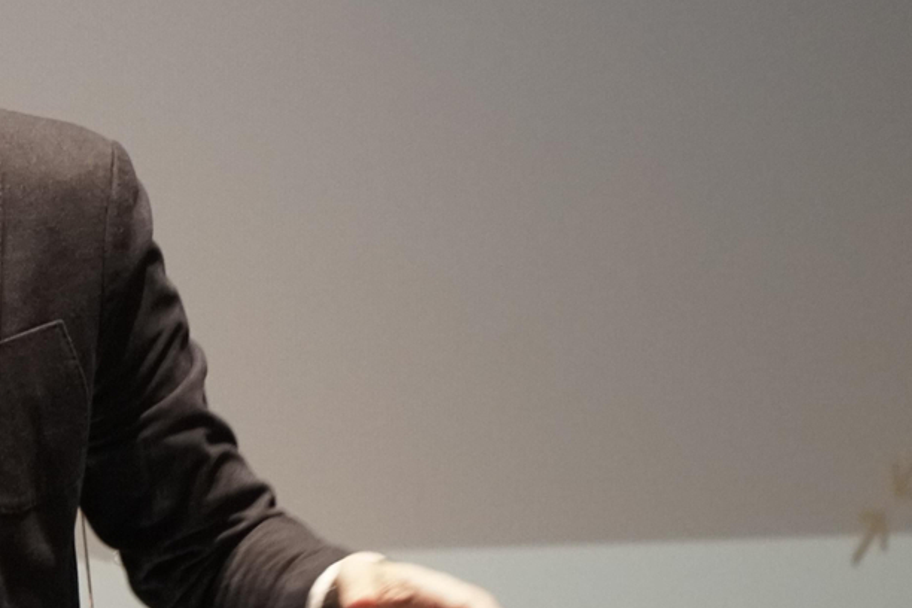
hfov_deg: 4.0
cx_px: -212
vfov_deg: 2.7
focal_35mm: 515
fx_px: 13036
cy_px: 78
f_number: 4
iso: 1600
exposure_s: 1/100
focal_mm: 105
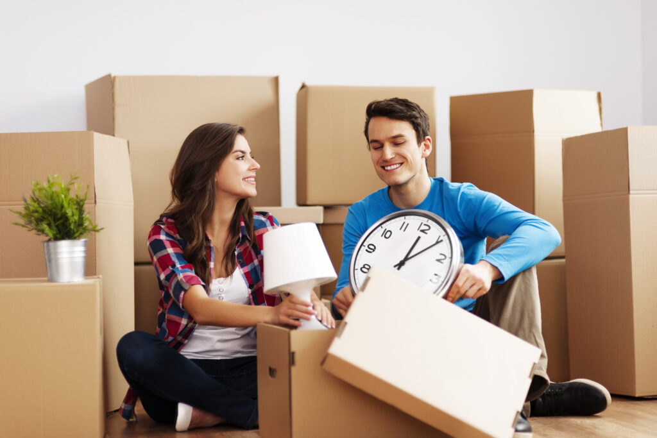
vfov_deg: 16.1
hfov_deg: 23.9
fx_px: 1551
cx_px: 328
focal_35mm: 85
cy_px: 219
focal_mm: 85
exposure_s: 1/80
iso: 100
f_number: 1.6
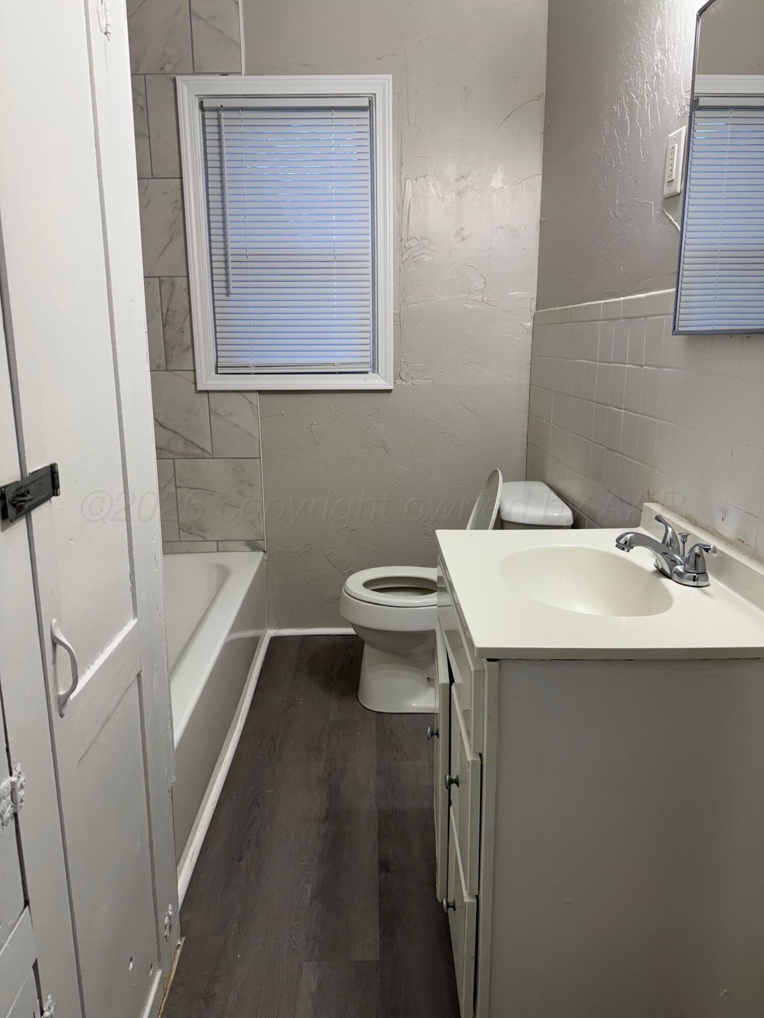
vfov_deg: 71.6
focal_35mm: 24
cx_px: 382
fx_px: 706
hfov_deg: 56.8
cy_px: 509
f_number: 1.78
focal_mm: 6.76
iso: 125
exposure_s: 1/120
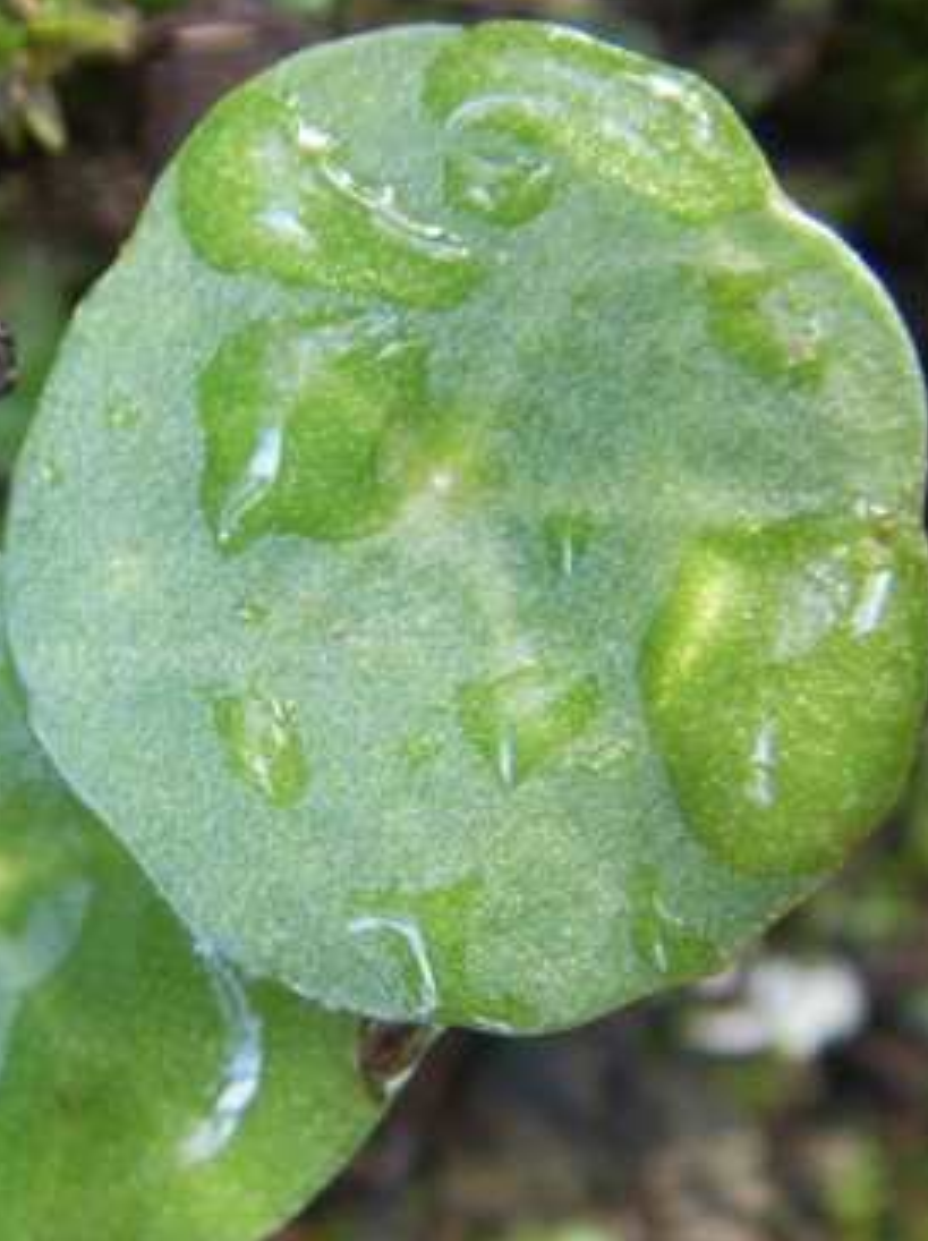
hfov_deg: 23.6
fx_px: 2184
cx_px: 180
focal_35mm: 61
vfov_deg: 31.7
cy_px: 666
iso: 63
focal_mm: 6.6
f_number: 3.5
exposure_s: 1/8
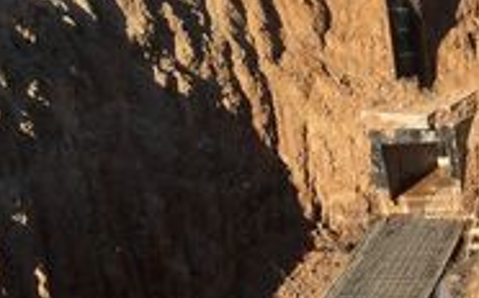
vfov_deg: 18.9
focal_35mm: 66
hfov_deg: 29.3
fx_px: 861
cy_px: 331
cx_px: 466
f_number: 2.2
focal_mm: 4.15
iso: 32
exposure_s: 1/1464
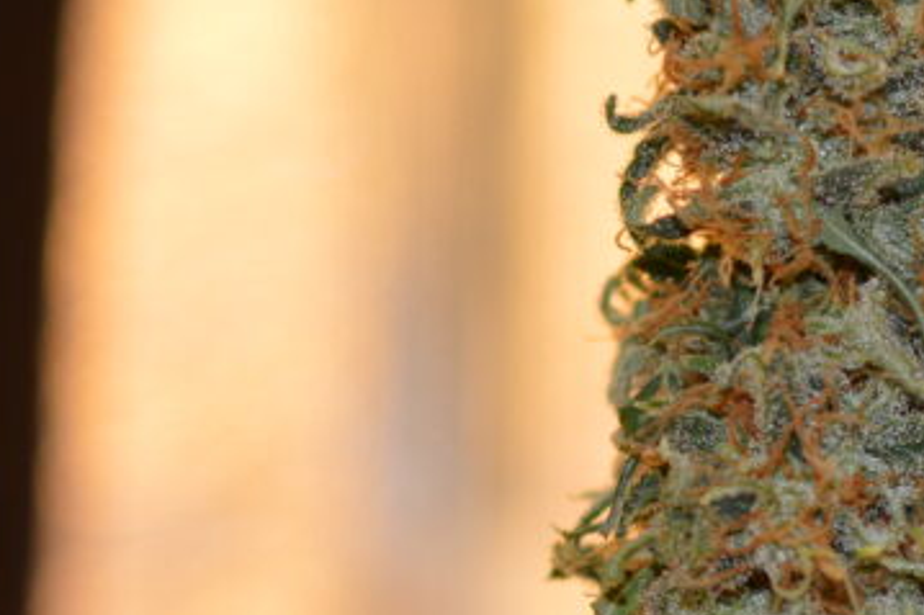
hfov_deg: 9.9
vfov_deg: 6.8
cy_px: 260
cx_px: 1466
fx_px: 5156
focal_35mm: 201
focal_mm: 40
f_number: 4
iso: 220
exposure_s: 1/125
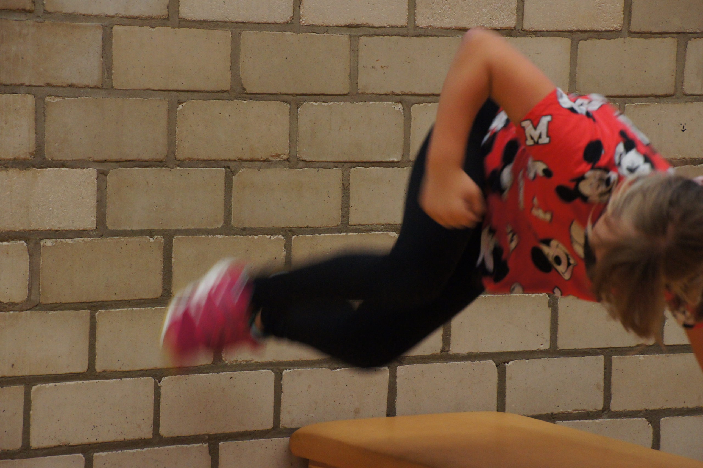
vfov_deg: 10.1
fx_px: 2635
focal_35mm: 135
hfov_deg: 15.2
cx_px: 352
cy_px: 234
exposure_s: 1/80
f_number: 5.6
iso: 1600
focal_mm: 90
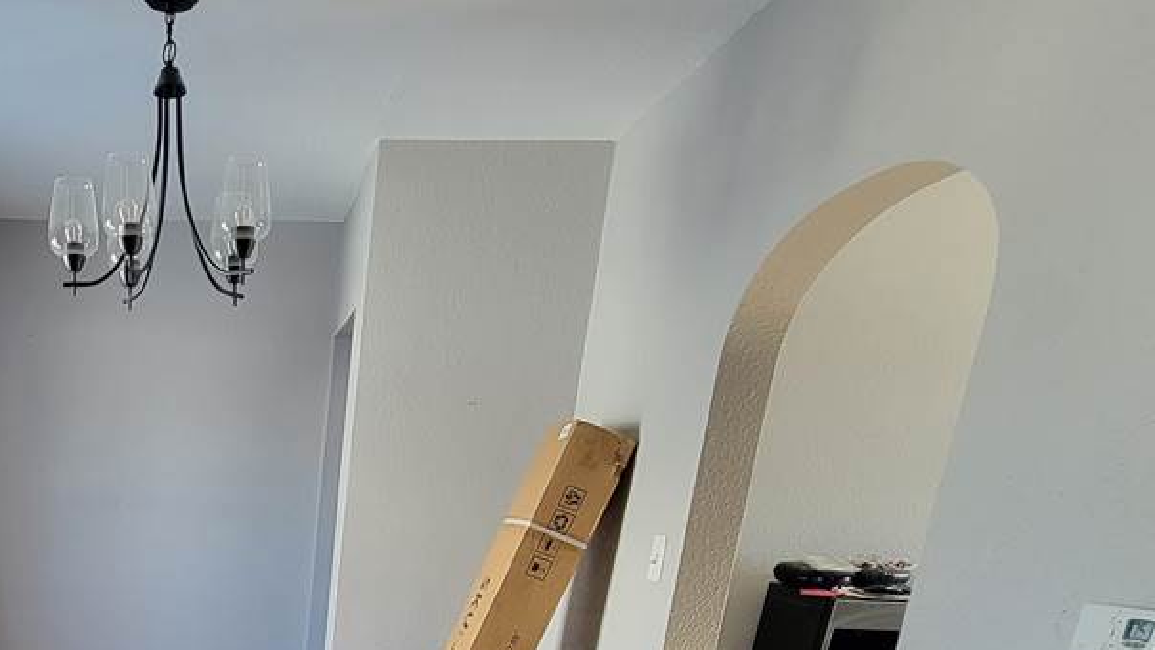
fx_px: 919
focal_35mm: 30
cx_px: 145
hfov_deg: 56.7
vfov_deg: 30.4
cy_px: 855
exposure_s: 1/60
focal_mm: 2.2
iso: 250
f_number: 2.2
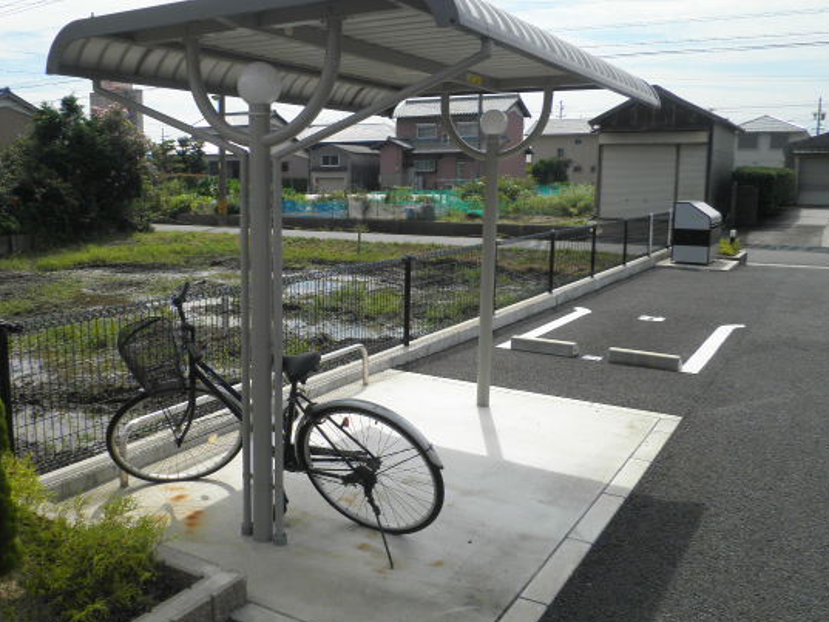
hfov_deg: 58.0
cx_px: 344
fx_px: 743
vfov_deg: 45.4
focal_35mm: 31
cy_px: 296
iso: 64
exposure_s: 1/200
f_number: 7.9
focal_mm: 4.7
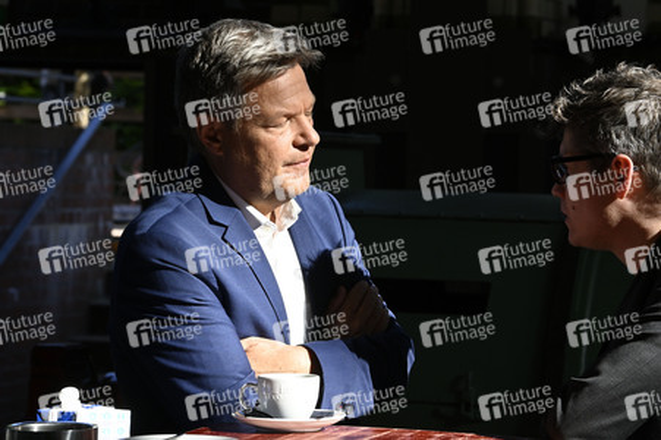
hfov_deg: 14.7
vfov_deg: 9.8
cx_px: 330
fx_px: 2569
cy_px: 220
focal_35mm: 140
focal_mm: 140
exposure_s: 1/320
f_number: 13
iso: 1600
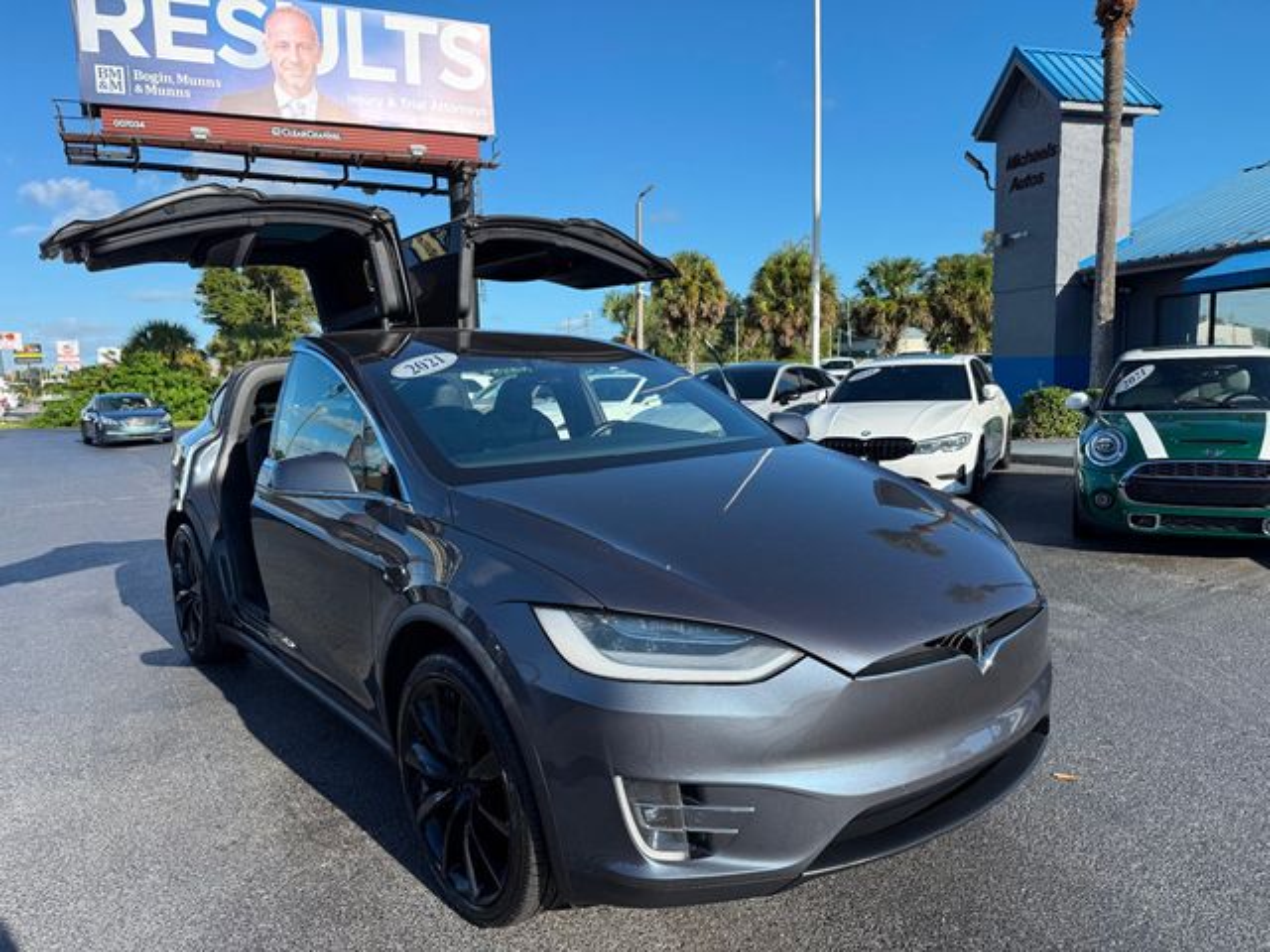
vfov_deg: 56.8
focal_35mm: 24
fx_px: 881
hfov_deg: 71.6
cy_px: 476
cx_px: 635
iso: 80
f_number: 1.78
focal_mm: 6.76
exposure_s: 1/2801
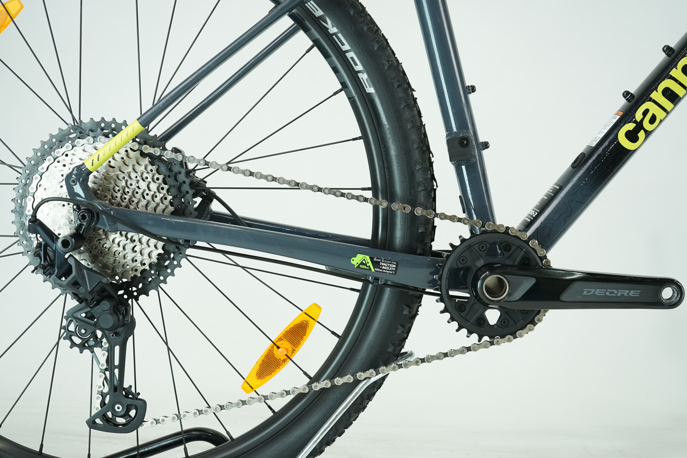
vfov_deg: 30.5
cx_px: 344
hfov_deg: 44.5
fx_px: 840
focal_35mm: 44
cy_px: 229
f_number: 5.6
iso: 1600
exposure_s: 1/200
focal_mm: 44
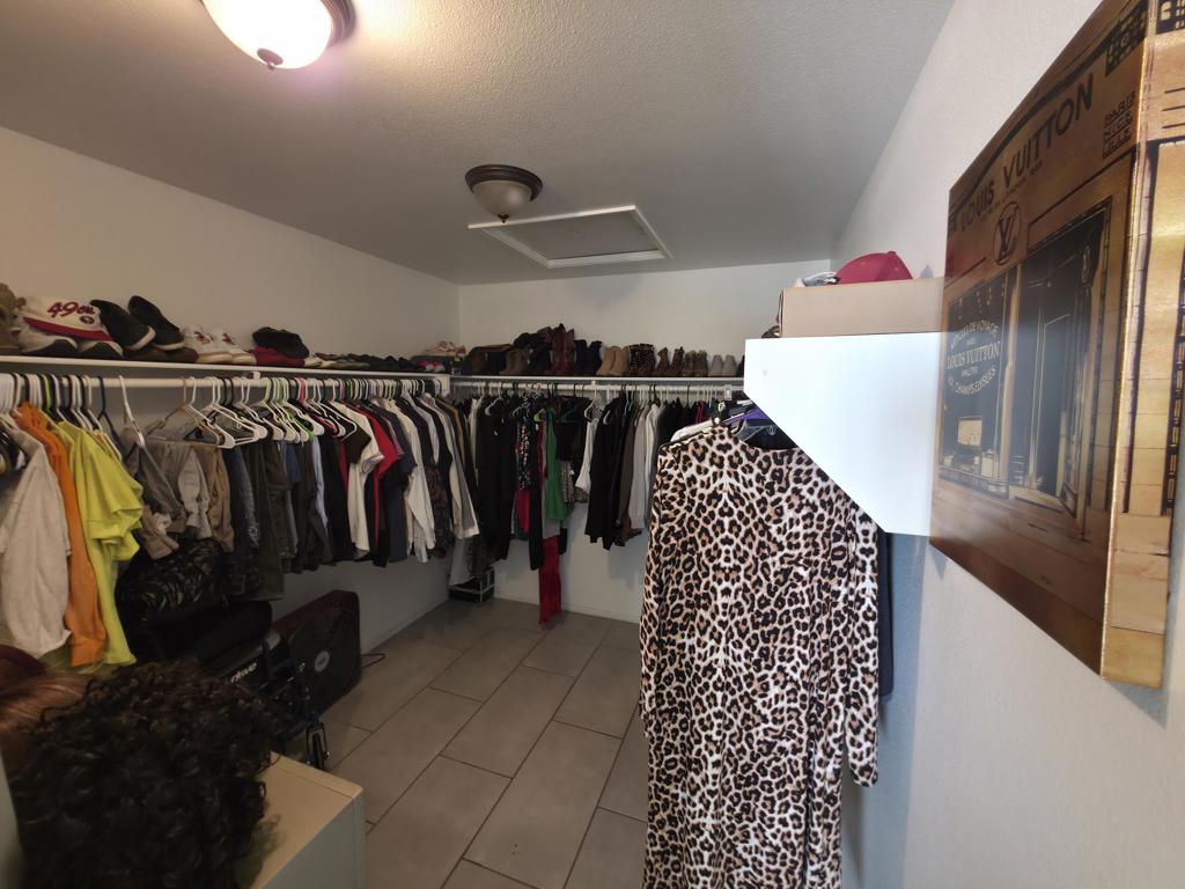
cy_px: 444
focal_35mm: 13
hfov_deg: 106.2
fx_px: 445
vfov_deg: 89.9
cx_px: 592
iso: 125
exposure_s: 1/13.4
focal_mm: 2.2
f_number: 1.9
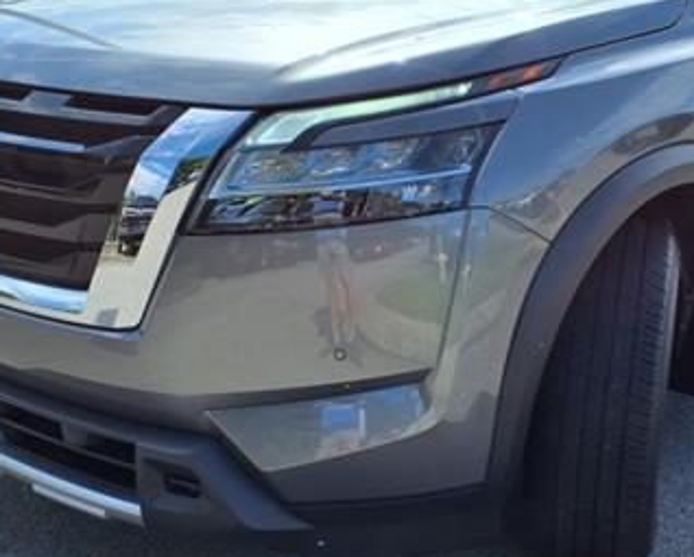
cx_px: 436
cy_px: 201
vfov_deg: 28.5
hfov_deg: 35.1
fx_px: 1090
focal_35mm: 53
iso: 40
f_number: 1.9
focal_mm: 3.58
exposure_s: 1/2500
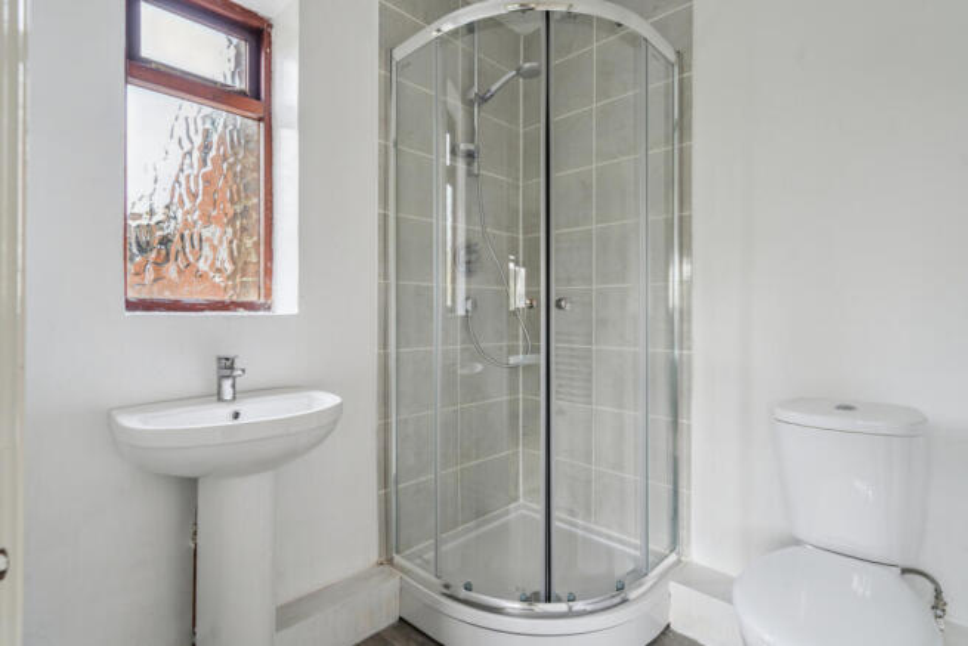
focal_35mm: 17
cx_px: 484
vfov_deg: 70.5
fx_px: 457
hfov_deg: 93.3
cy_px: 323
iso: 800
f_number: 5.6
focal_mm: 17
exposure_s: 1/25
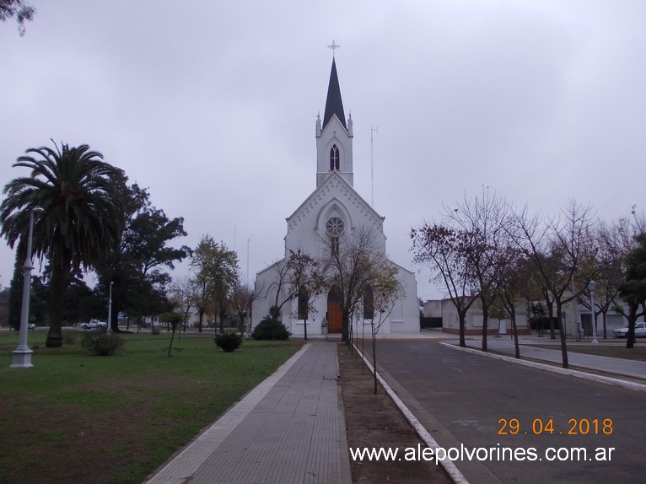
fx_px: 522
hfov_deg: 63.5
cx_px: 323
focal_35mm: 28
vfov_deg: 49.7
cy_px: 242
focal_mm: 4
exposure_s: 1/160
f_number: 5.4
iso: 80
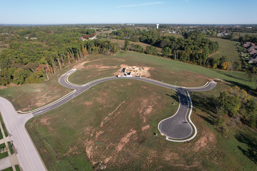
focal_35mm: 22
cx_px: 128
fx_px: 157
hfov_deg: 78.6
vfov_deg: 57.2
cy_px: 86
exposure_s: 1/500
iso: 140
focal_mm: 8.38
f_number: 2.8
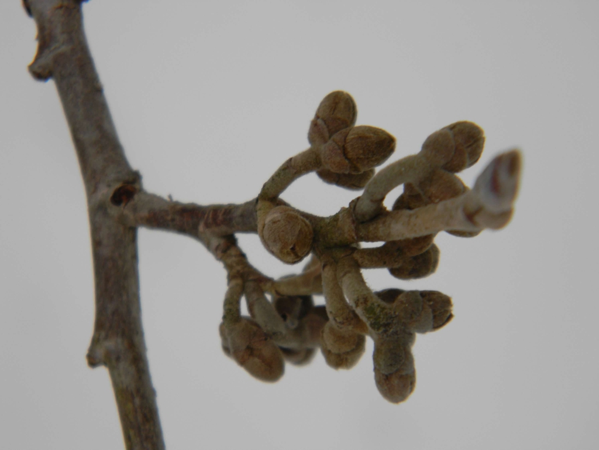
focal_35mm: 111
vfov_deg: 13.3
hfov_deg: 17.7
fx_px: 1921
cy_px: 225
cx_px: 300
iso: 80
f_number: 5
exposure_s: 1/48.2
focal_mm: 26.8
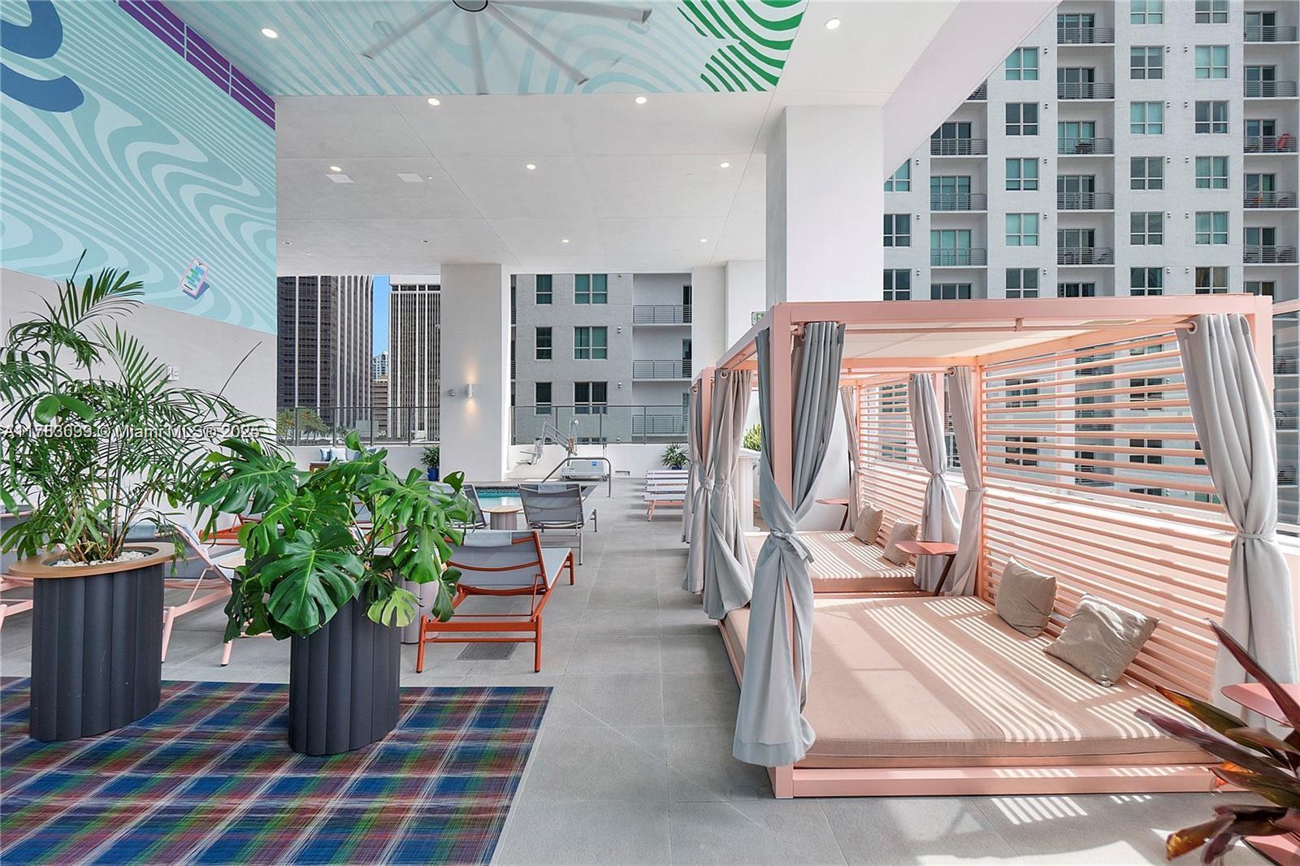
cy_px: 433
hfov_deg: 100.4
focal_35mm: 15
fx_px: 542
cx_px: 650
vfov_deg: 77.3
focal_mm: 10
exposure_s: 1/500
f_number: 10
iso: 160
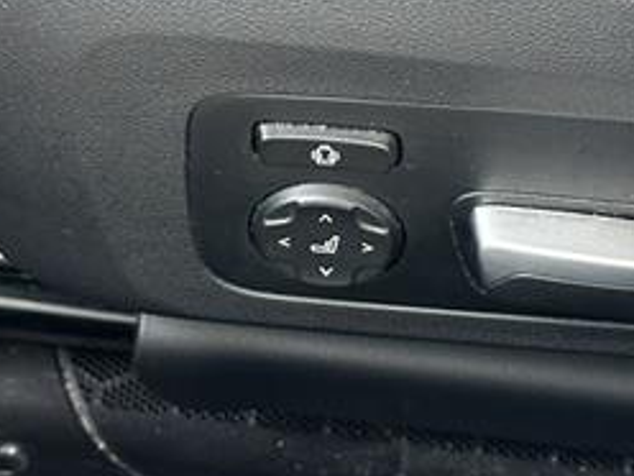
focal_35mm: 155
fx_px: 2839
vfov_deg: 9.6
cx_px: 614
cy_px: 123
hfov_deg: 12.6
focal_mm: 6.86
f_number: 1.78
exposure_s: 1/46
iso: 250
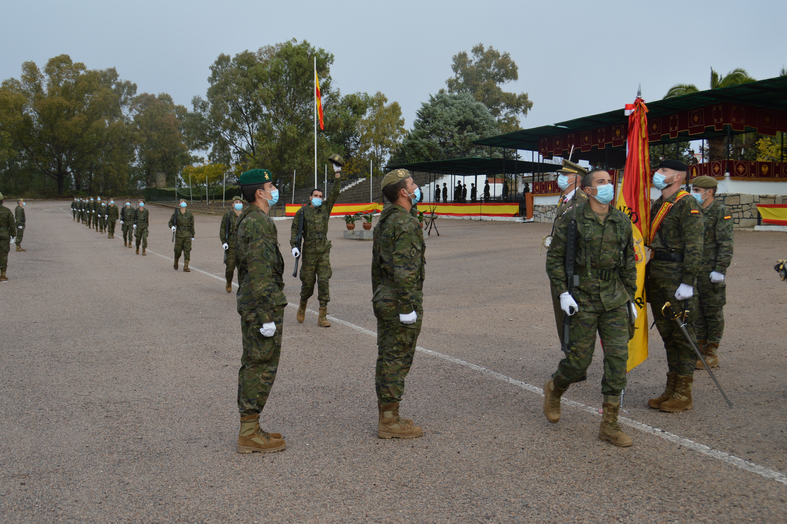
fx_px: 1048
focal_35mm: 48
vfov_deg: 28.0
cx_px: 394
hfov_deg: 41.1
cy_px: 262
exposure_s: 1/160
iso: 100
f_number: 6.3
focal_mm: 32
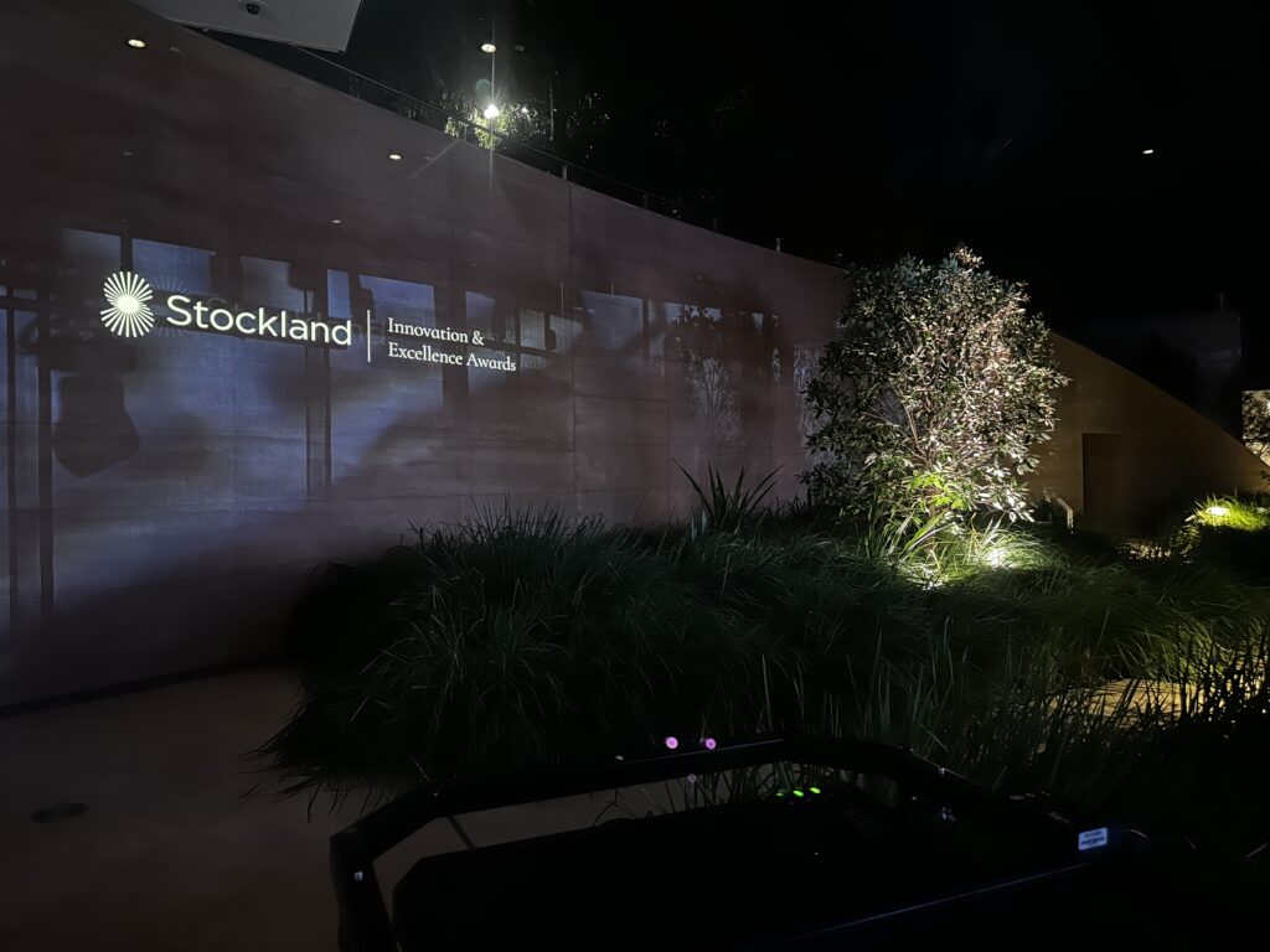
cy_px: 476
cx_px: 635
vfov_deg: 56.8
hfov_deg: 71.6
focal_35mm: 24
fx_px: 881
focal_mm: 6.86
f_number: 1.78
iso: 1000
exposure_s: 1/16
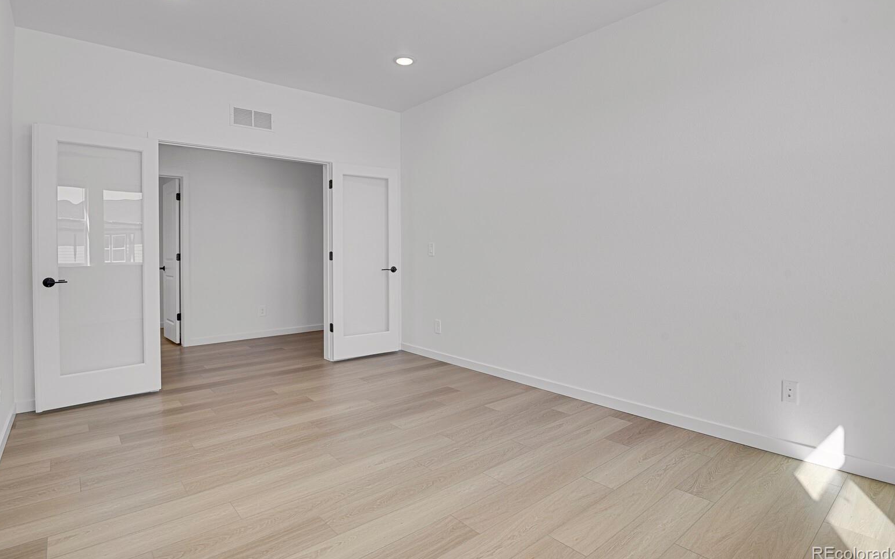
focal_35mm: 18
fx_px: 439
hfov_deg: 91.1
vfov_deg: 64.9
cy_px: 256
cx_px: 441
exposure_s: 1/20
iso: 1800
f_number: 8
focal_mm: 17
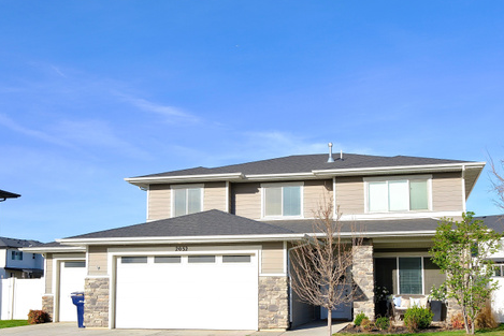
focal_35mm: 45
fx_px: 630
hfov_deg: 43.6
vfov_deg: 29.7
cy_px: 222
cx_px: 263
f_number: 5.6
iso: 160
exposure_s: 1/450
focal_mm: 22
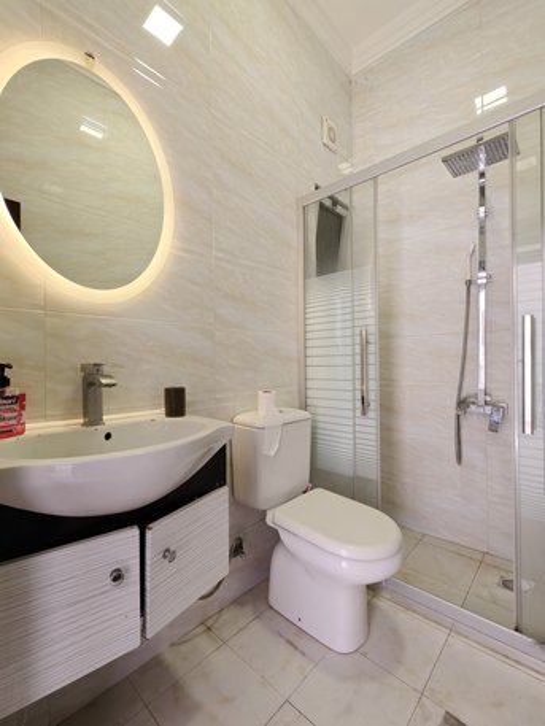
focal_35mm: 15
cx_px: 272
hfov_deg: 81.8
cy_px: 363
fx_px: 315
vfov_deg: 98.2
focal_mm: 2.3
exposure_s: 1/100
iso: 800
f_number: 2
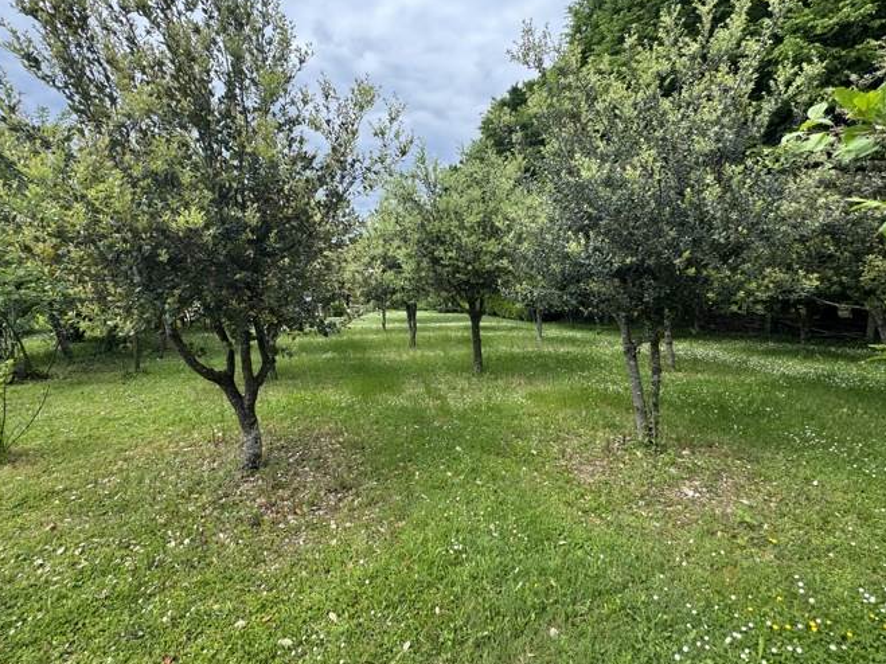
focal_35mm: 17
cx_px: 438
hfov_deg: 91.0
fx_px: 435
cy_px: 302
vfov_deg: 74.6
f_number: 2.2
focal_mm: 2.22
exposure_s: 1/425
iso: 40
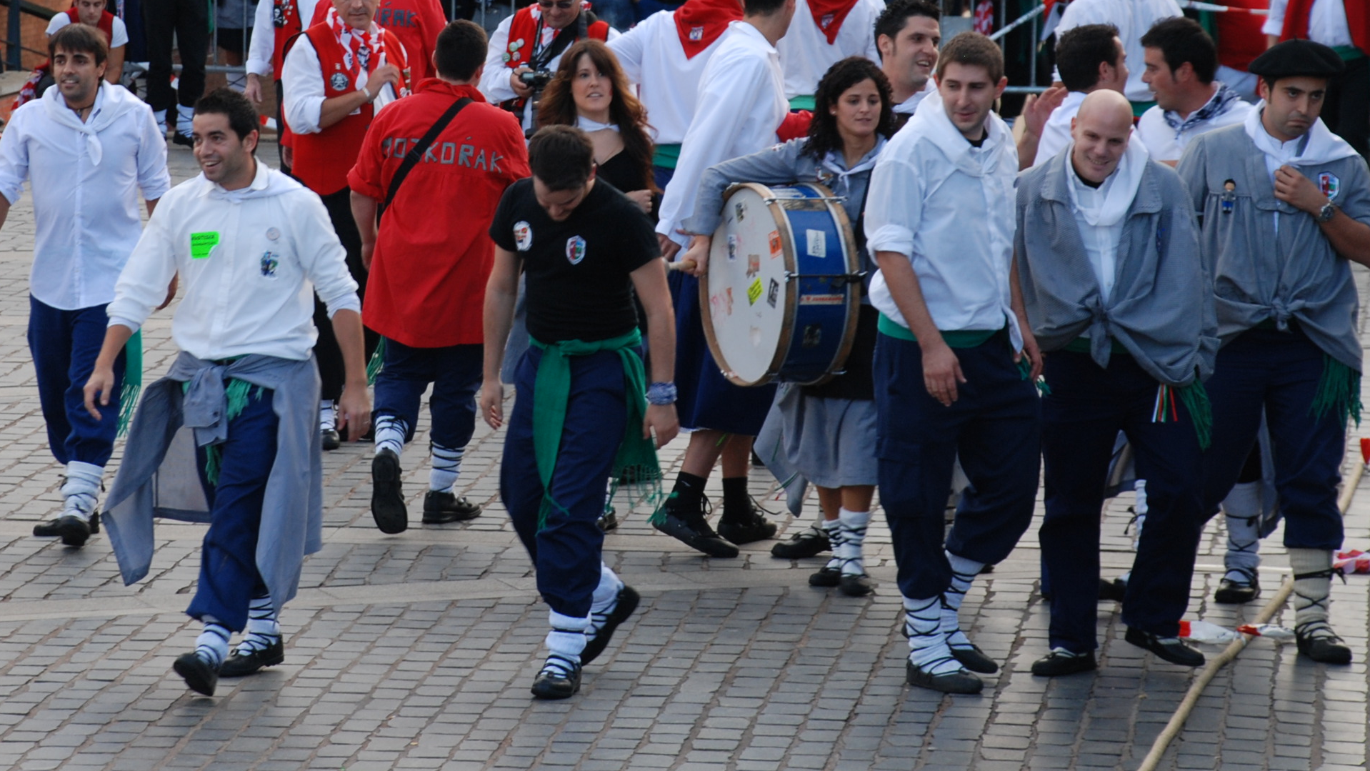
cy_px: 81
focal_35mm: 214
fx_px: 7774
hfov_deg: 10.1
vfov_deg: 5.7
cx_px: 534
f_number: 5.6
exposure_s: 1/125
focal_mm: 90
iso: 250
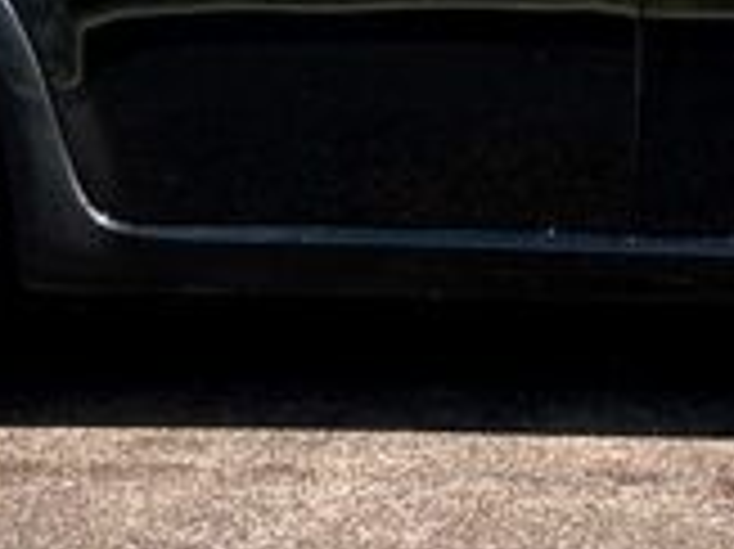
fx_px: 2712
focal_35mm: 128
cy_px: -742
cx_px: 806
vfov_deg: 10.2
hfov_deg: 15.0
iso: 50
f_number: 1.5
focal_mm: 5.7
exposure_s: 1/1326
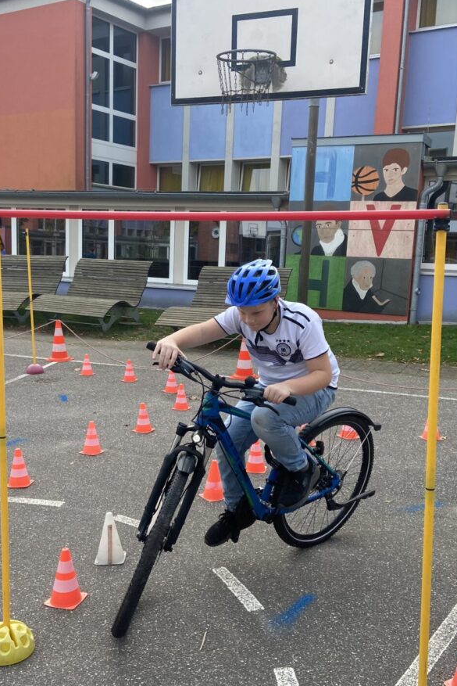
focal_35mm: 37
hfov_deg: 36.0
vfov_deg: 51.9
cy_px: 350
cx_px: 224
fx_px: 704
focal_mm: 4.25
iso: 32
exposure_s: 1/733
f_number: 1.8
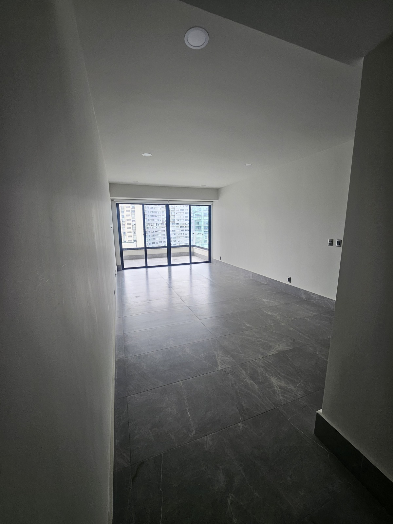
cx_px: 196
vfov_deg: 106.2
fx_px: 197
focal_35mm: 13
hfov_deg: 89.9
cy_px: 262
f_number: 2.2
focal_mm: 1.7
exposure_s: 1/120
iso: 40
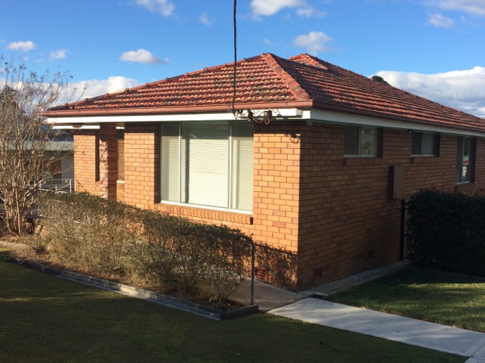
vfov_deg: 40.7
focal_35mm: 35
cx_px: 282
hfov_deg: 52.4
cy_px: 182
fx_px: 490
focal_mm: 4.15
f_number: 2.2
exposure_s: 1/1282
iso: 32
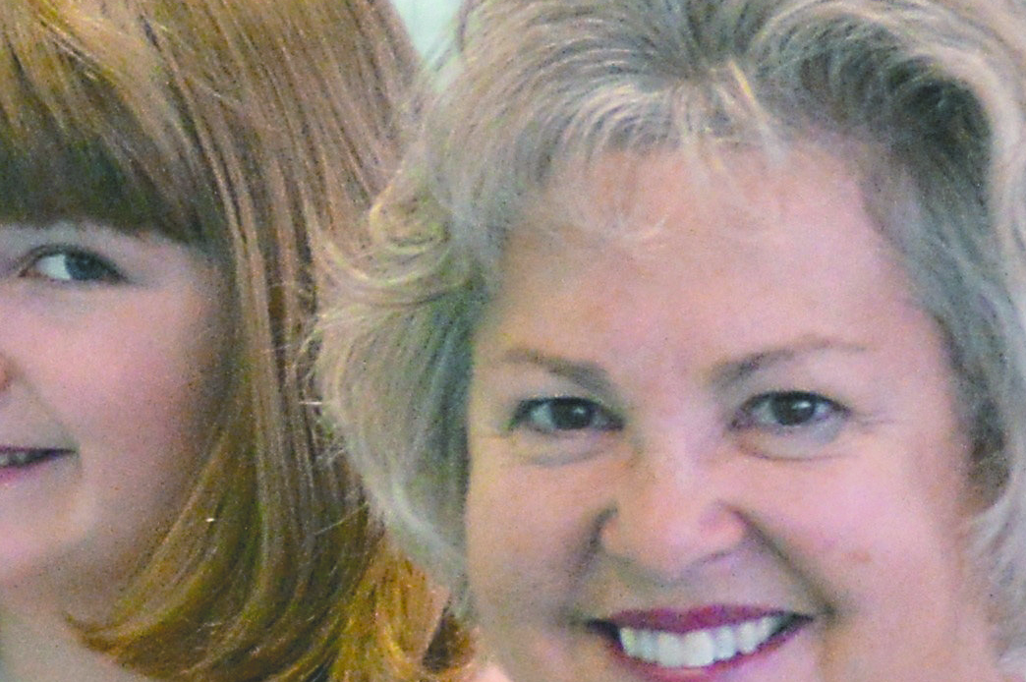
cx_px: -998
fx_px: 16742
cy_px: 1166
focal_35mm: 588
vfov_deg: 2.3
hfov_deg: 3.5
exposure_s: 1/125
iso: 1400
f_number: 4.2
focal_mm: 68
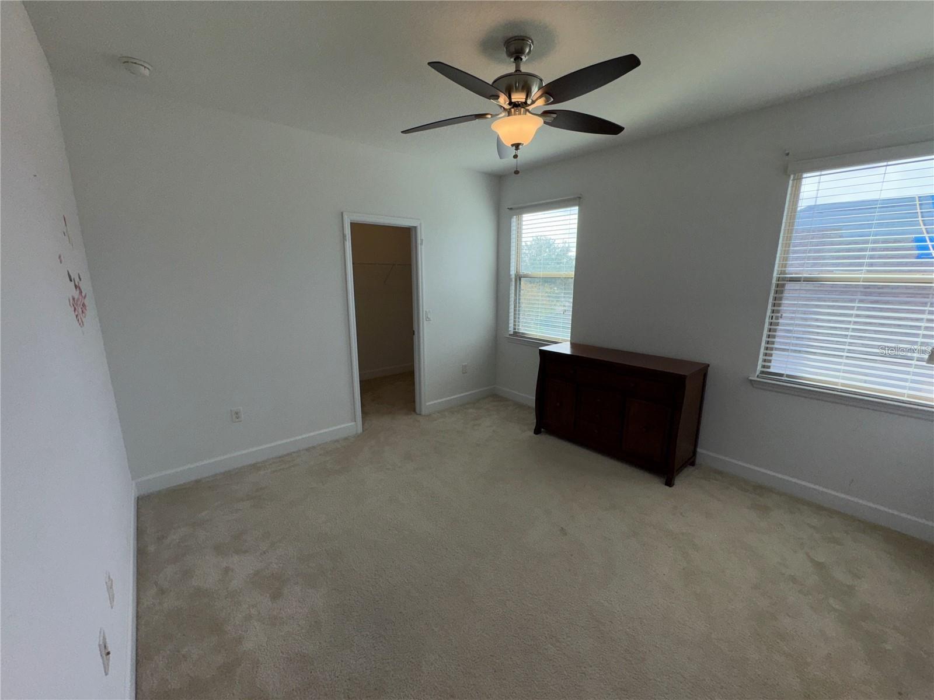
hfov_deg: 102.1
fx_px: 378
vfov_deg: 85.7
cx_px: 467
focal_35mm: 14
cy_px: 350
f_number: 2.2
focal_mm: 2.22
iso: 32
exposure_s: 1/390
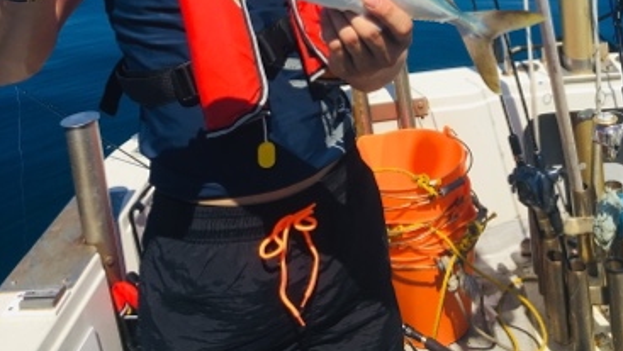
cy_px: -61
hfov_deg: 47.3
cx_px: 317
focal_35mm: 43
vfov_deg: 25.2
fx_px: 711
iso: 25
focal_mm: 4.15
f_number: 2.2
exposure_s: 1/1538
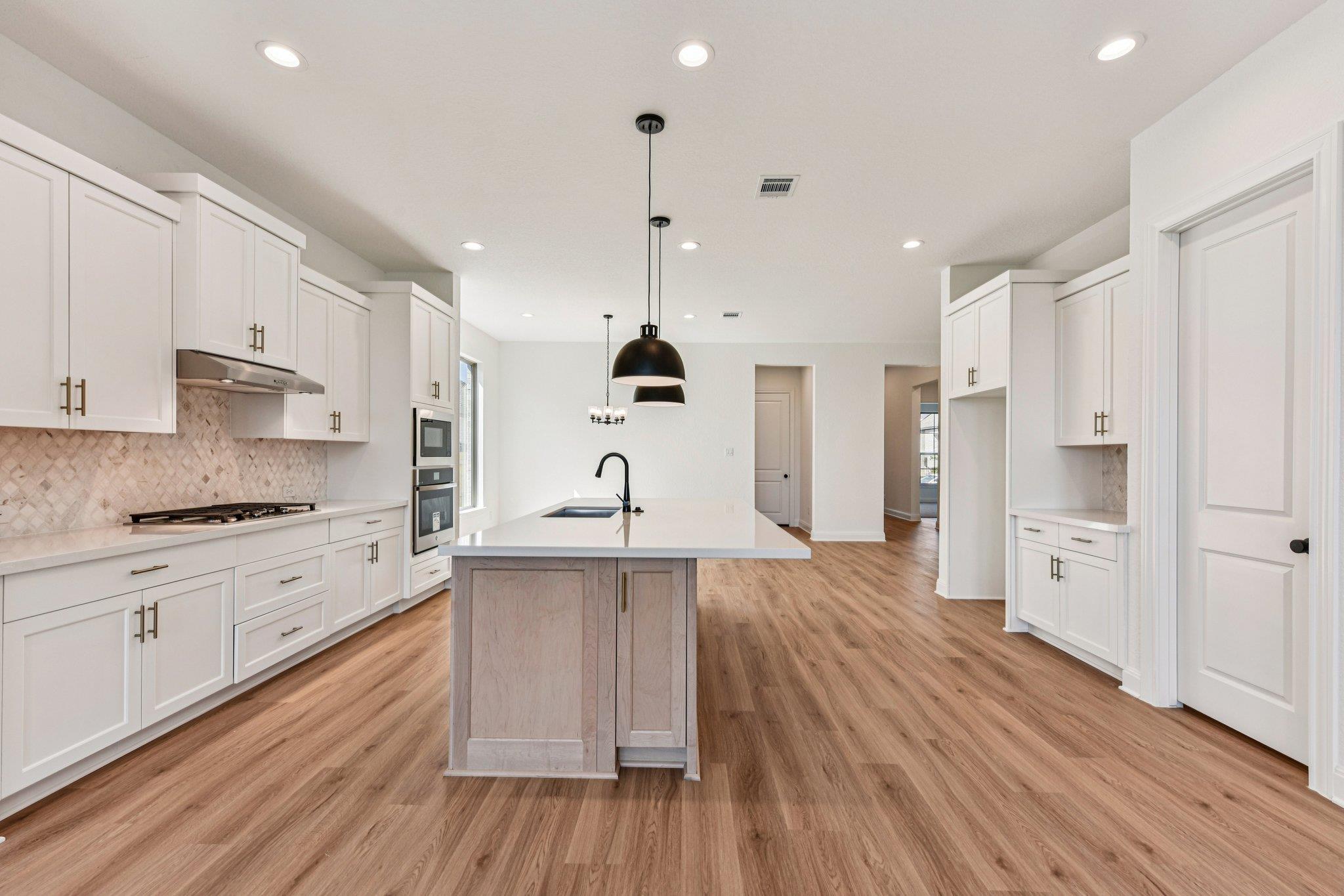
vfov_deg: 77.3
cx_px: 672
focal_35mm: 15
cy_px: 448
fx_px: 560
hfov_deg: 100.4
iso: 100
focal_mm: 15
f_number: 8
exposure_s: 1/25
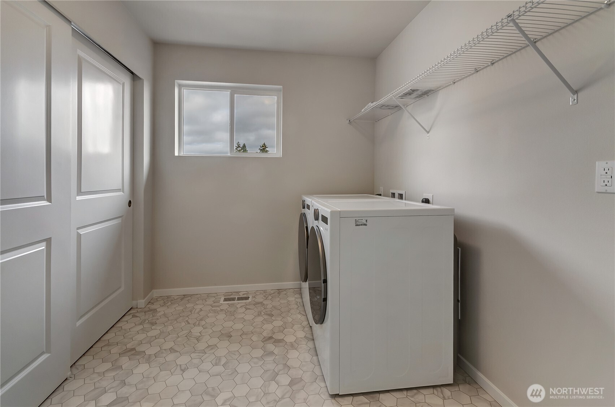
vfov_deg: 77.0
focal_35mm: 15
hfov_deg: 100.5
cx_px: 308
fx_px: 256
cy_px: 204
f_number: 8
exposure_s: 1/20
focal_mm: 10
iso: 125
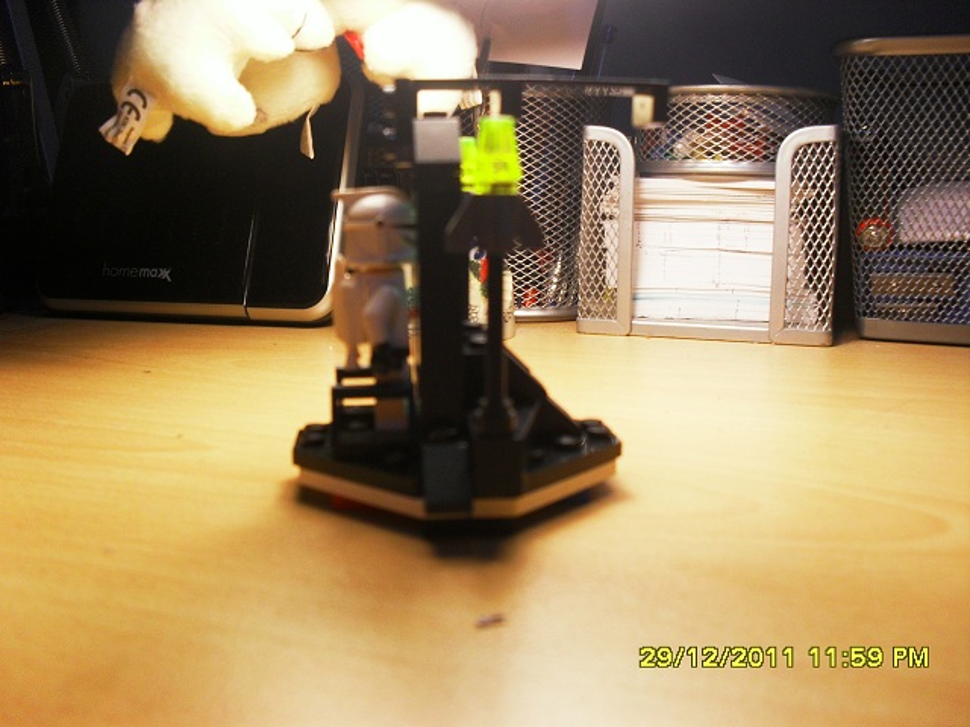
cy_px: 364
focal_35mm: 35
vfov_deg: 40.7
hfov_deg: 52.6
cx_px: 485
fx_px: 981
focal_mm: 6.3
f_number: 3.2
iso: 100
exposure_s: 1/90
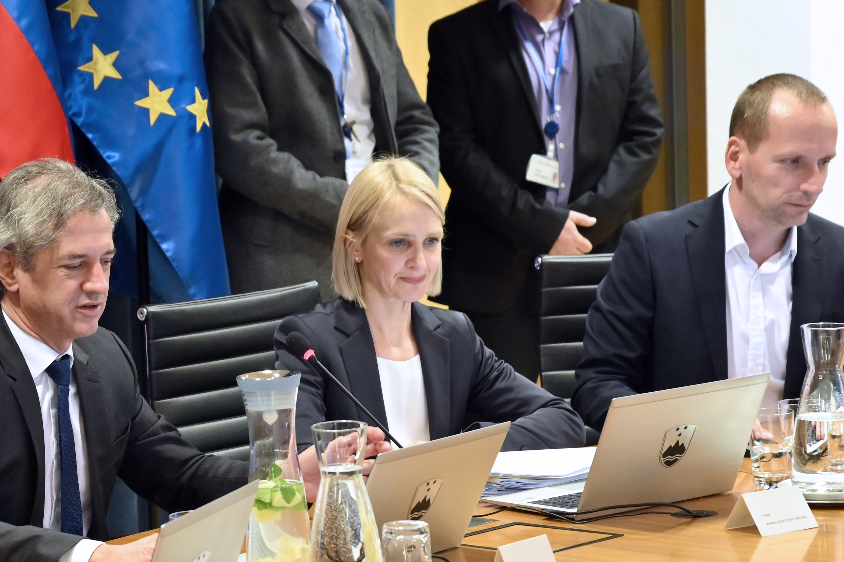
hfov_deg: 14.9
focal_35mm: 136
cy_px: 392
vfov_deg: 10.1
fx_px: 3186
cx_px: 67
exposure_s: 1/125
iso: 4000
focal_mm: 70
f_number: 5
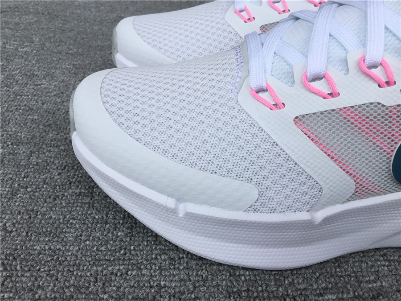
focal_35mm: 31
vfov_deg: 45.4
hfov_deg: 58.4
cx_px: 200
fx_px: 359
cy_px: 150
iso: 25
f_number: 2.4
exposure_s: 1/382
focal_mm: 3.3
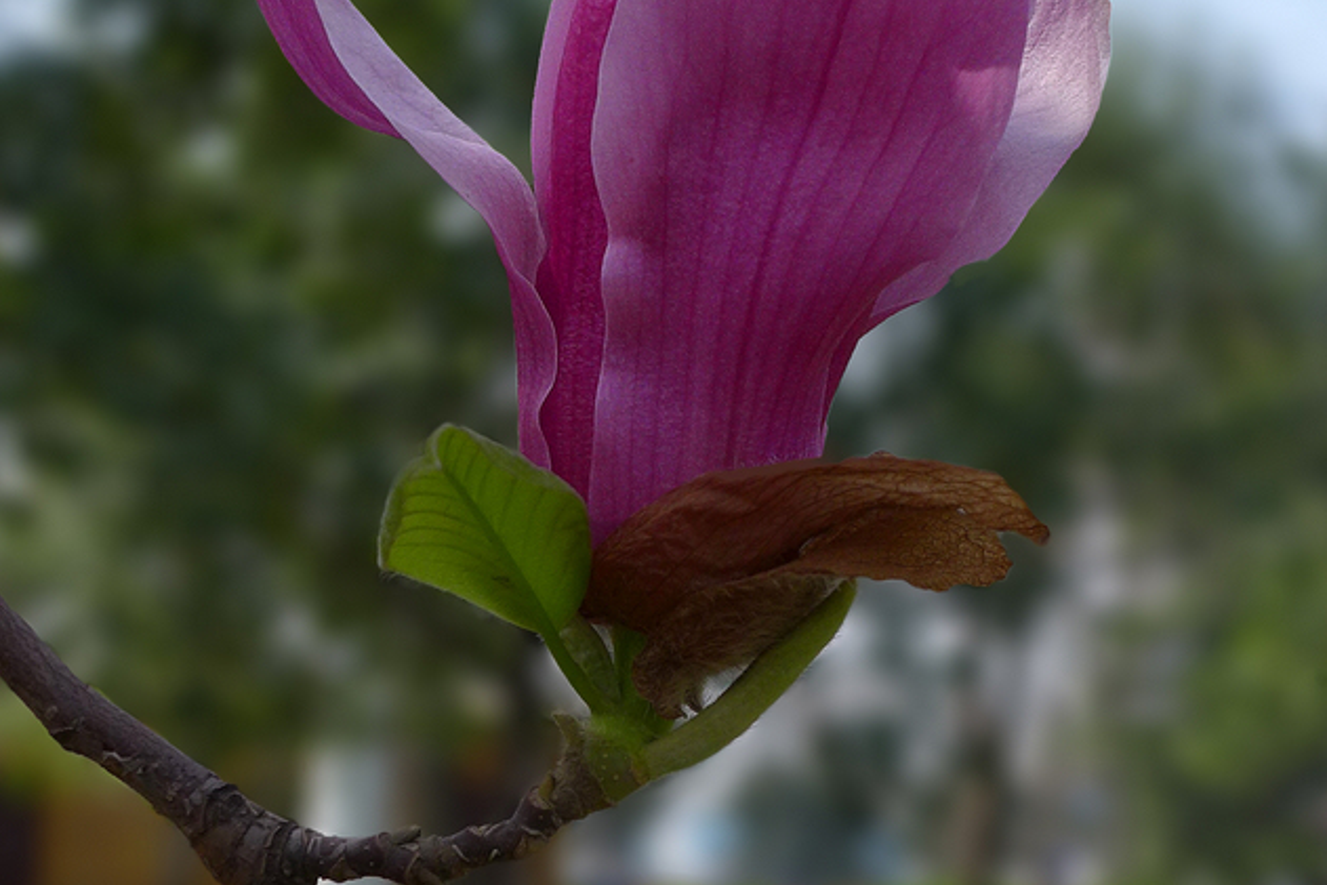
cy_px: 552
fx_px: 3502
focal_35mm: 95
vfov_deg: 14.4
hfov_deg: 21.4
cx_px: 740
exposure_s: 1/1000
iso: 100
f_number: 4
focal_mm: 9.8
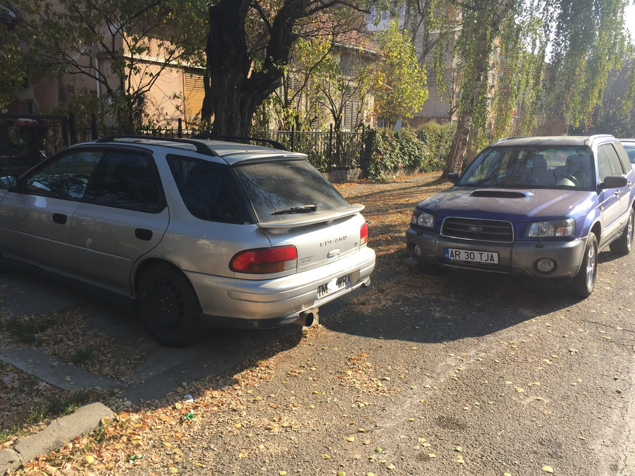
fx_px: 550
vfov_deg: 46.8
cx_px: 315
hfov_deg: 60.0
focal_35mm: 30
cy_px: 240
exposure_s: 1/791
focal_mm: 4.15
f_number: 2.2
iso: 32
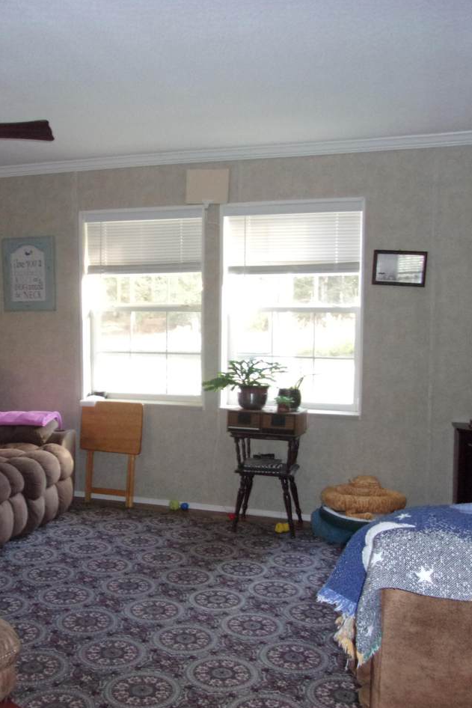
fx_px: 747
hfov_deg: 34.8
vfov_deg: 50.7
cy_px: 356
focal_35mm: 38
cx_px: 166
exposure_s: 1/34
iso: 320
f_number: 3
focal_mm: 4.9
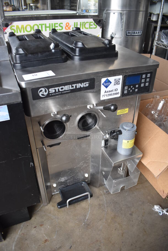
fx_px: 189
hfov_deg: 48.0
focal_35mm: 27
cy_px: 126
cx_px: 84
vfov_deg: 67.3
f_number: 3.5
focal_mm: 18
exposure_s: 1/250
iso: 800
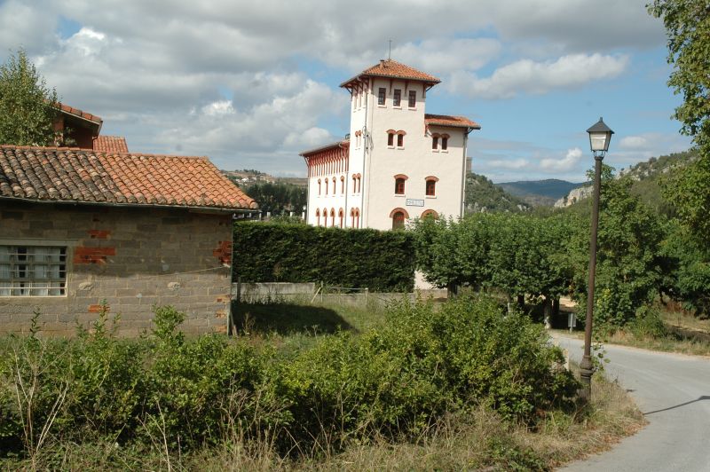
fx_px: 798
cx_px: 355
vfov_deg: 33.0
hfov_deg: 48.0
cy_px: 236
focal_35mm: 40
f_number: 9
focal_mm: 27
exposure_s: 1/320
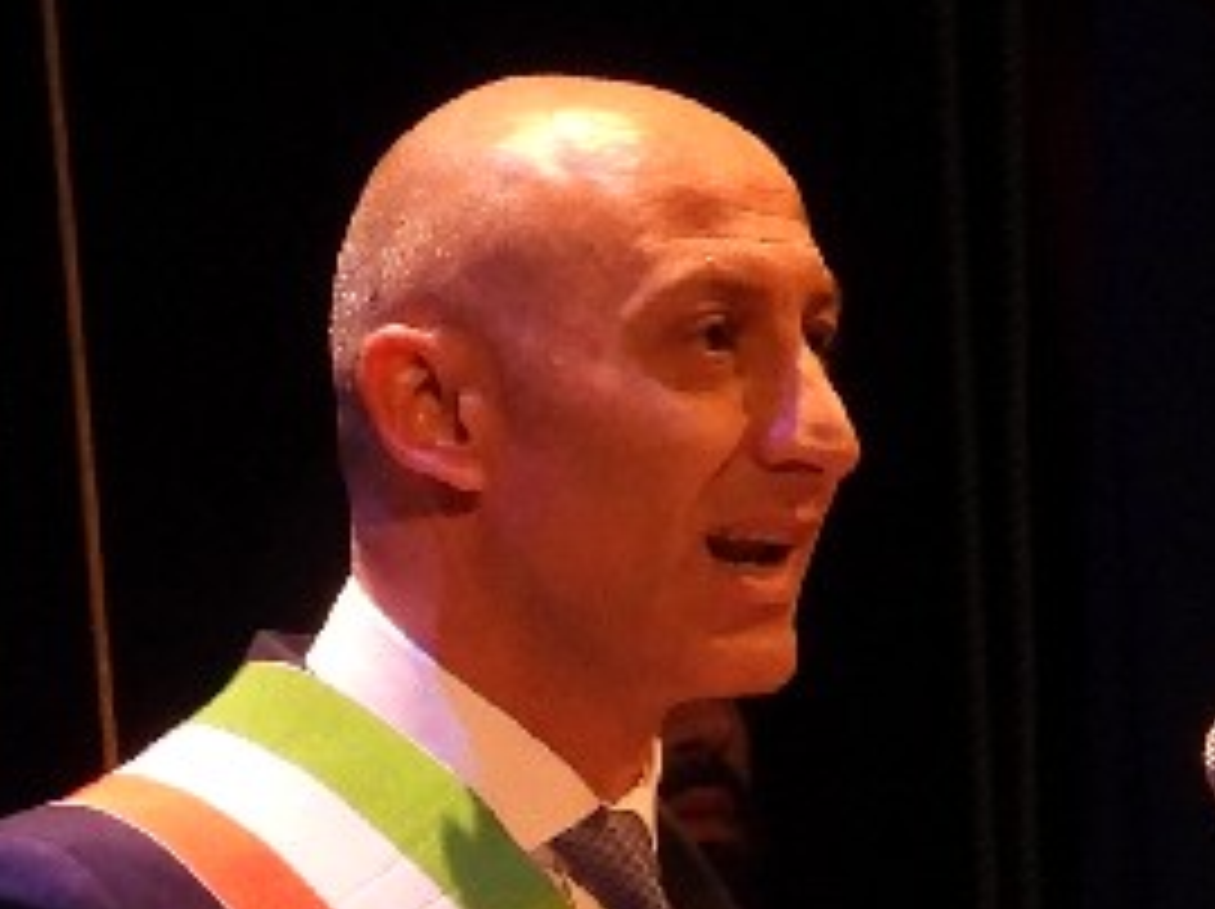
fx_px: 20795
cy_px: 1058
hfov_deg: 3.3
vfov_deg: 2.5
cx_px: -166
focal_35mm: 593
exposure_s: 1/25
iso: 400
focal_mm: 22.5
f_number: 4
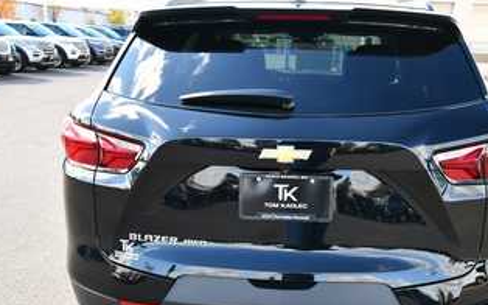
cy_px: 194
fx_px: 518
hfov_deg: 50.1
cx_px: 289
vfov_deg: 32.6
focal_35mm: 39
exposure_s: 1/250
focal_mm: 20
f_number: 5.6
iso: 720
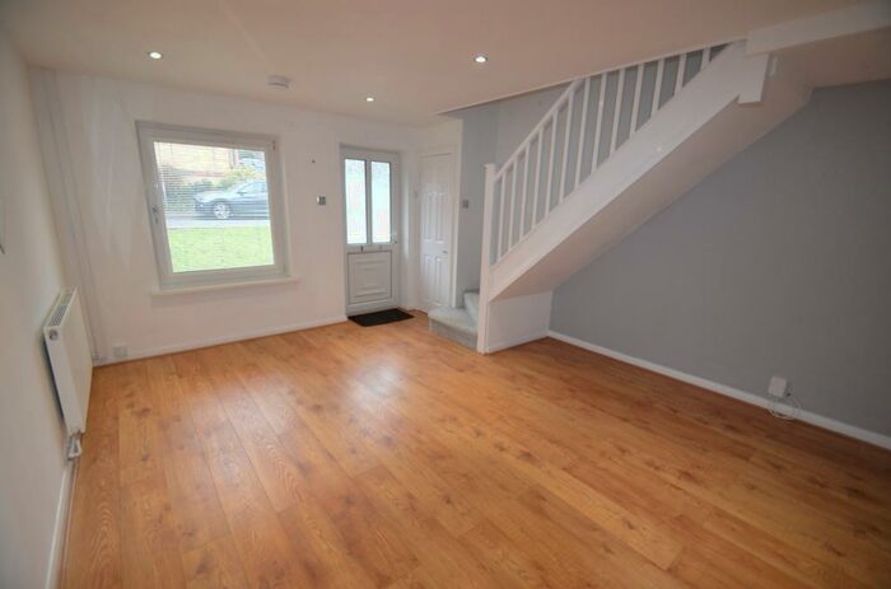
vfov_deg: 77.0
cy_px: 294
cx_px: 446
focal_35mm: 15
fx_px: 370
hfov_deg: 100.5
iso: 450
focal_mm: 10
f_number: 3.5
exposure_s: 1/60
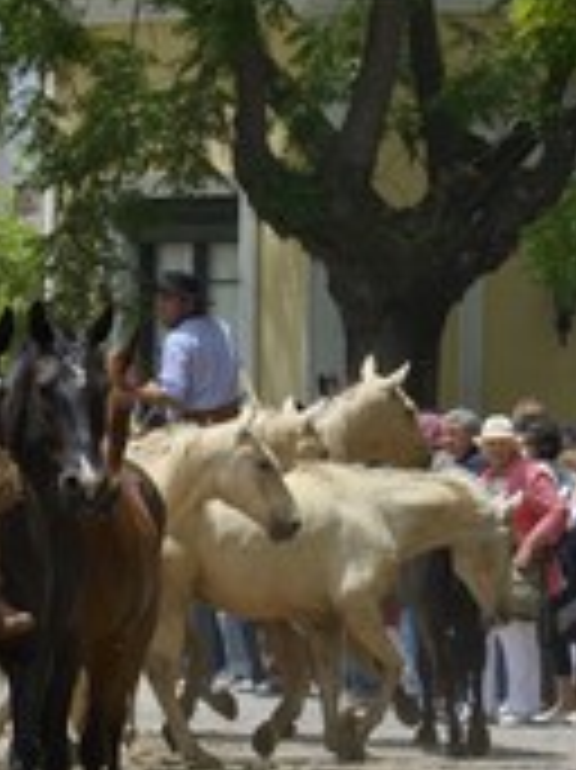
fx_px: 9730
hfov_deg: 3.4
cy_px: 585
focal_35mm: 438
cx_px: -171
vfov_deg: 4.5
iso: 400
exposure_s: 1/500
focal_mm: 185
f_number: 11
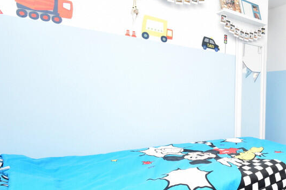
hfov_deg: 52.8
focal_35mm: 29
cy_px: 94
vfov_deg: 44.9
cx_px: 275
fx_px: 230
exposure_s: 1/60
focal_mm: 10
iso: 1100
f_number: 9
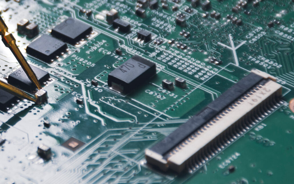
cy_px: 34
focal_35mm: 533
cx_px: -9
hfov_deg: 3.9
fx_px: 4272
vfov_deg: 2.5
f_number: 8
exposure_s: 1/60
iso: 200
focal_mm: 140
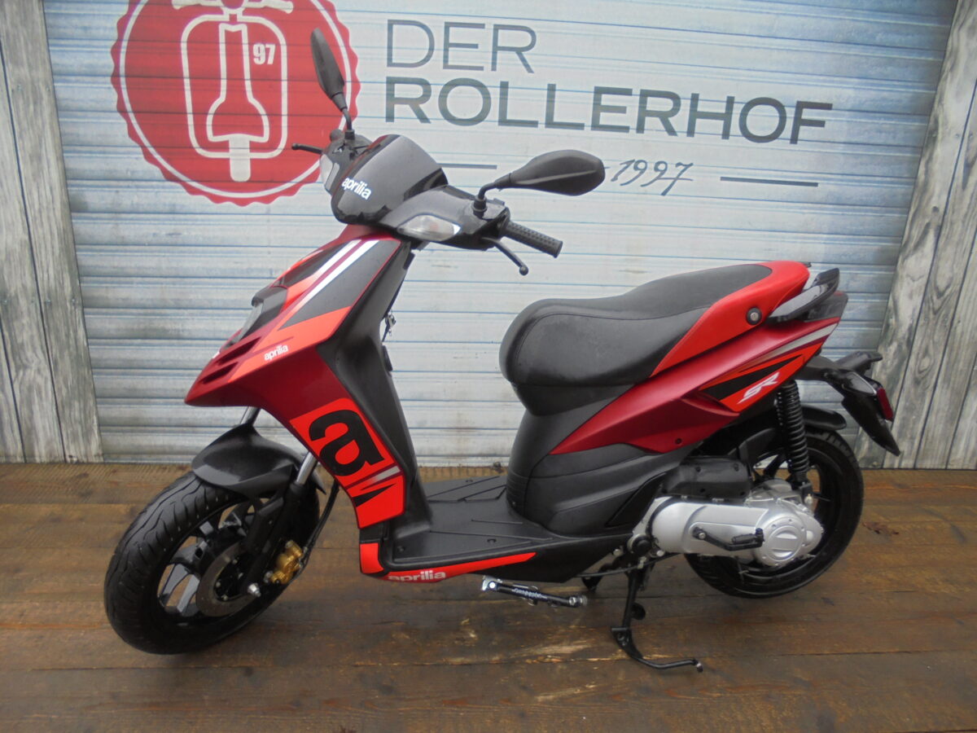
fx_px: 734
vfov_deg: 53.1
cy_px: 366
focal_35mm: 26
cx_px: 488
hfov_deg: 67.3
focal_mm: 4.6
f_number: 3.5
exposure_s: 1/80
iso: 100
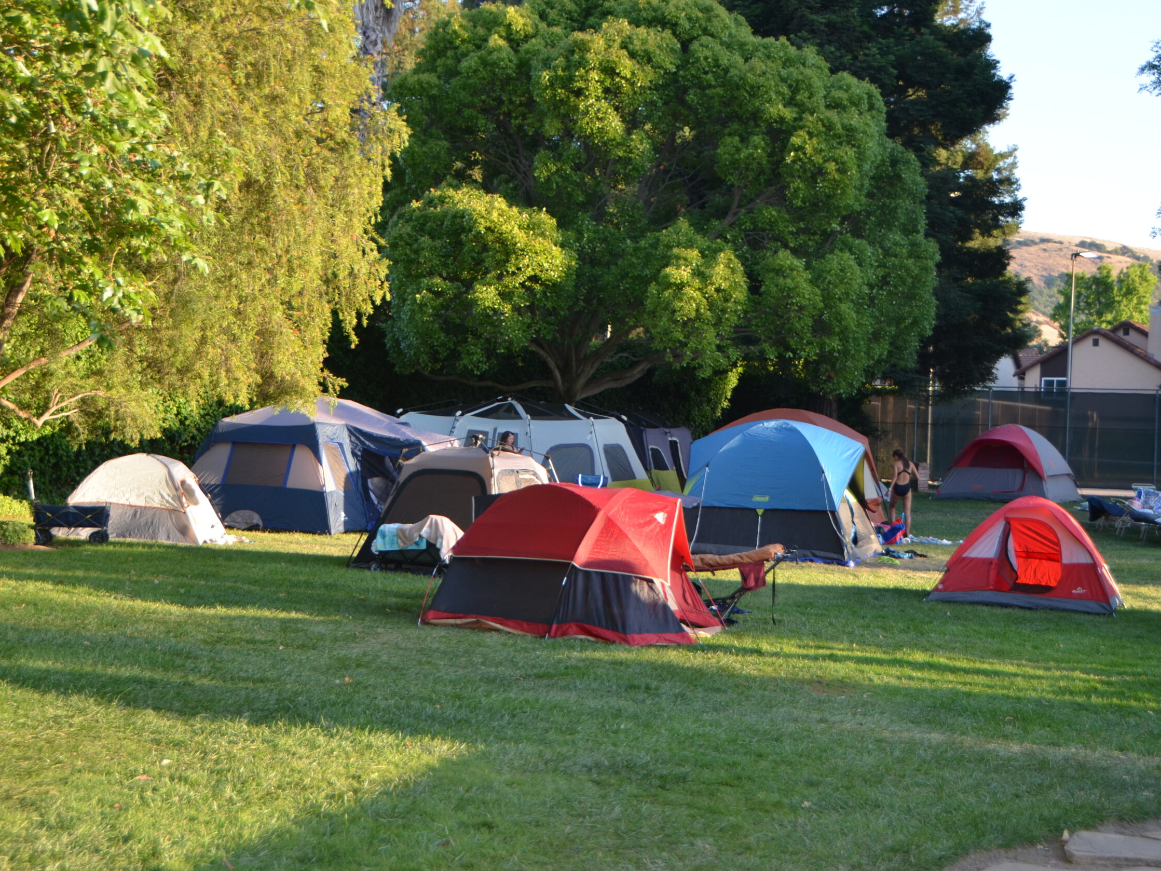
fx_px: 1878
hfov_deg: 34.3
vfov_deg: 26.1
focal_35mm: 56
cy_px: 438
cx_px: 637
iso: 200
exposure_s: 1/200
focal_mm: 34
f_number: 4.2
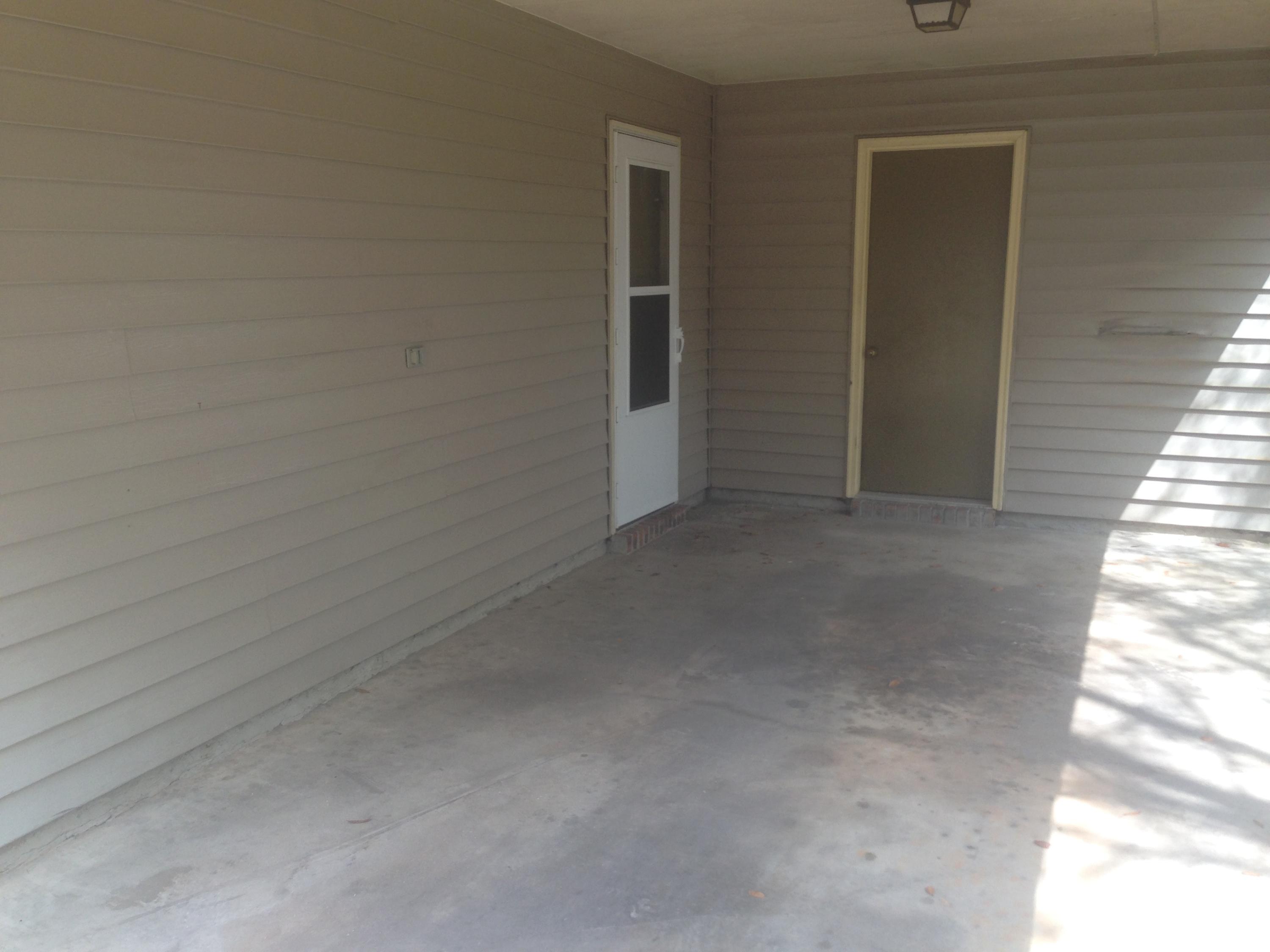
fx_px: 1211
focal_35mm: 33
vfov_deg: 42.9
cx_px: 635
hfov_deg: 55.4
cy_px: 476
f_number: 2.4
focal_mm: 4.12
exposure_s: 1/184
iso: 50
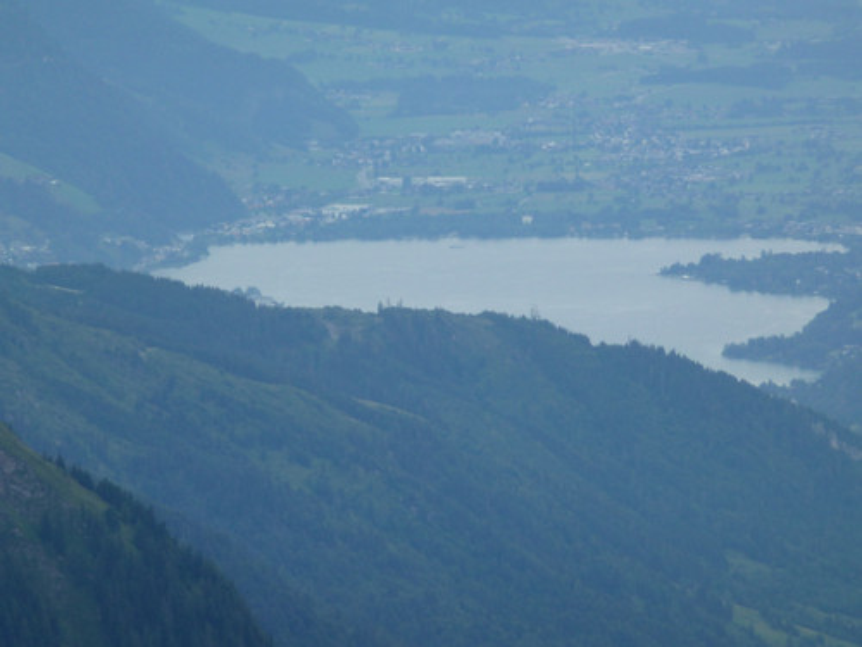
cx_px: 431
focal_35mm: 423
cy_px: 324
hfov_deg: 4.7
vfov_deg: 3.5
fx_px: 10533
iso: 100
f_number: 5.9
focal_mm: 68.8
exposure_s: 1/320
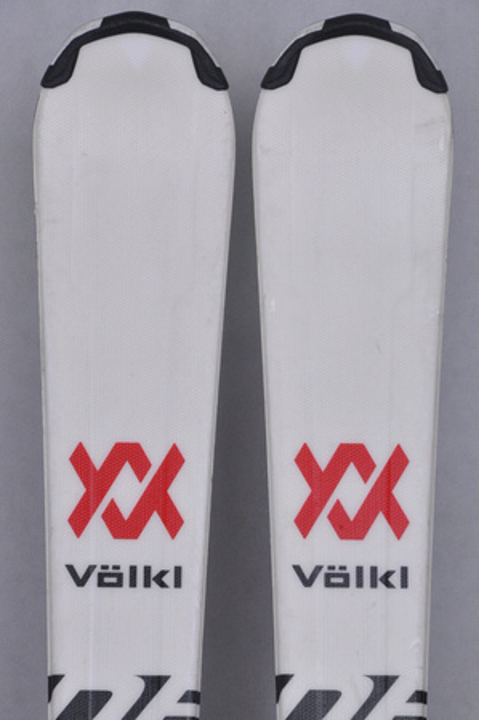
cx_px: 240
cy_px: 360
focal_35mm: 158
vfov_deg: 13.1
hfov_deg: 8.7
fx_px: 3150
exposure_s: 1/125
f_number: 11
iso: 3200
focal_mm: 105
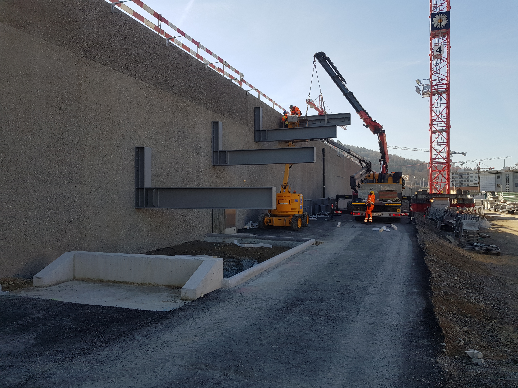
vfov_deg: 53.1
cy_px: 194
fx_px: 389
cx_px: 259
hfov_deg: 67.3
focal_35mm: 26
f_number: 1.7
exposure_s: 1/1316
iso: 40
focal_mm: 4.2
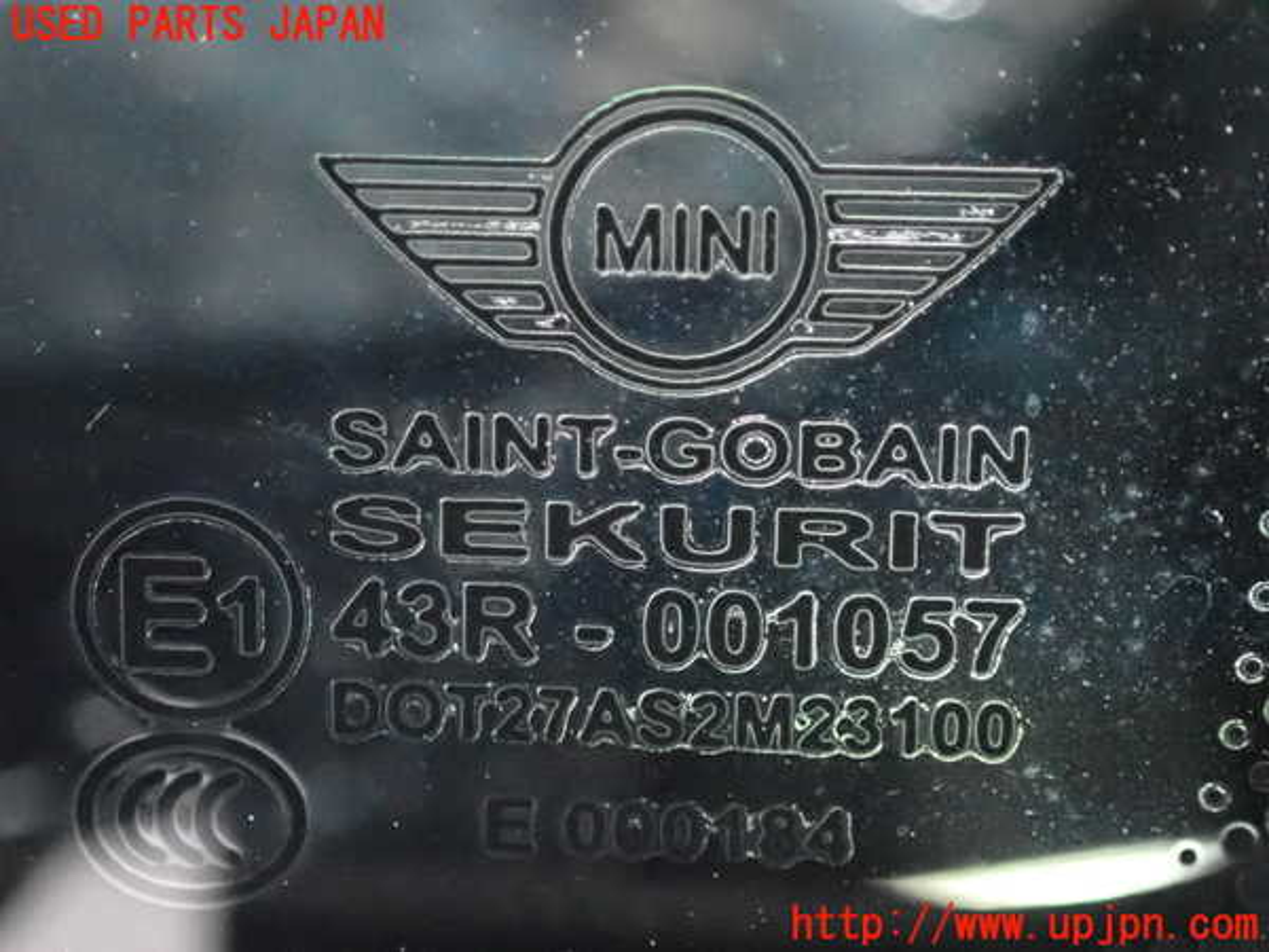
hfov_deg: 19.6
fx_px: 3666
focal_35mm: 100
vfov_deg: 14.8
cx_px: 634
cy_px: 476
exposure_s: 1/320
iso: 6400
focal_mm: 18
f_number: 4.9
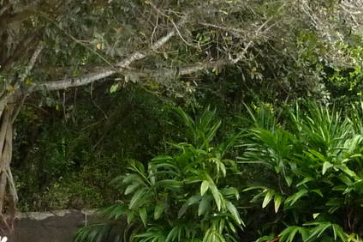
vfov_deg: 12.1
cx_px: 213
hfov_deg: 18.6
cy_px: 317
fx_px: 1108
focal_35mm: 110
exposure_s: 1/500
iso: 400
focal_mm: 4.7
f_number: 3.3
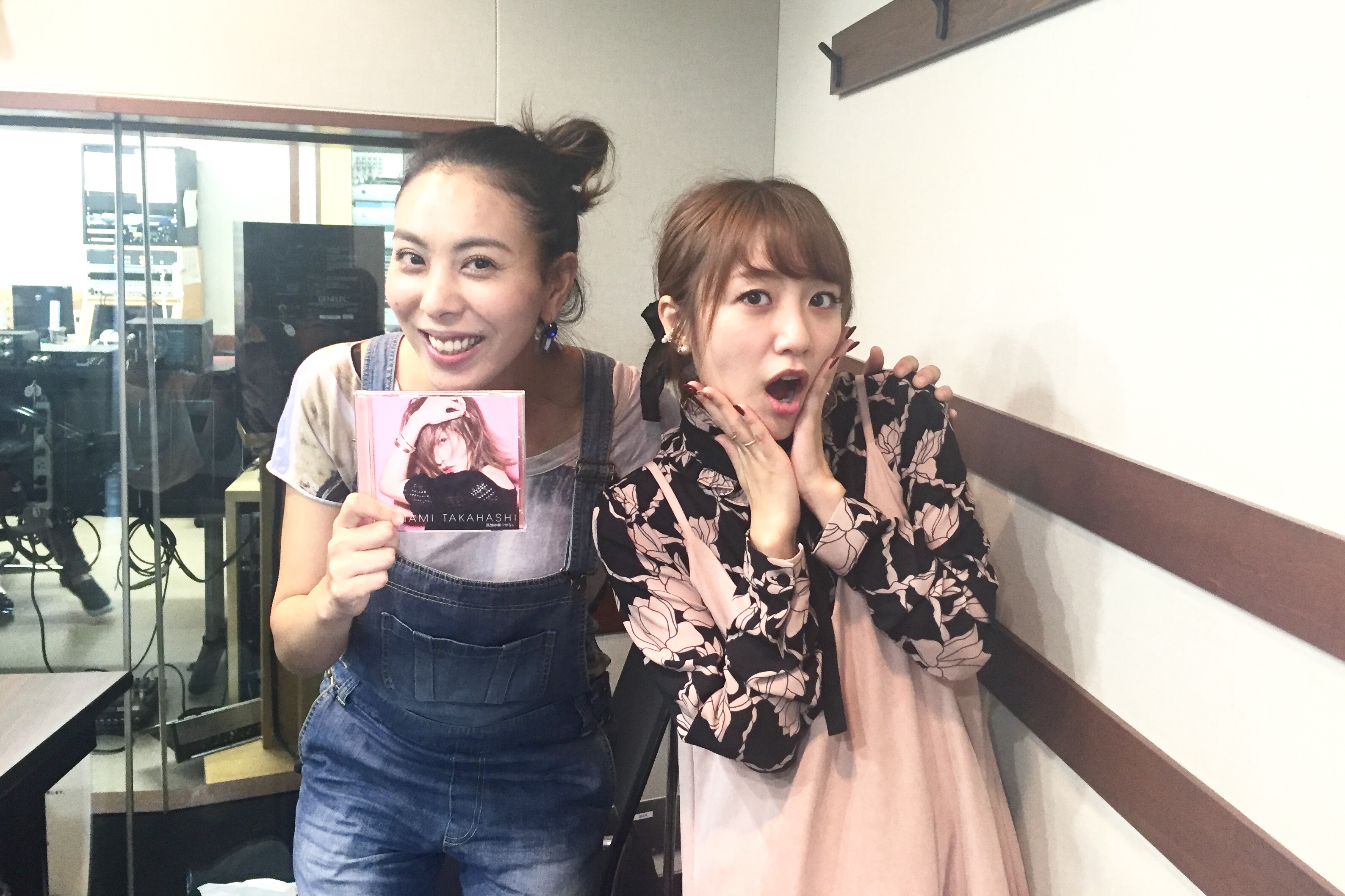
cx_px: 670
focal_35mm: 31
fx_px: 1158
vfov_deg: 42.2
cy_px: 385
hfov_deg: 60.3
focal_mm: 4.15
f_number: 2.2
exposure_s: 1/30
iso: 125
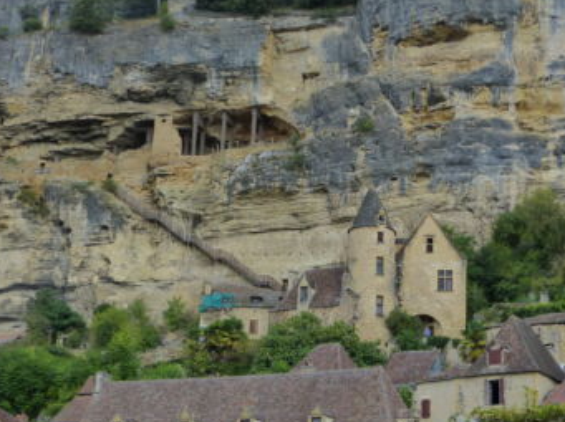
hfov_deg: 26.3
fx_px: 1207
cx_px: 313
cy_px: 190
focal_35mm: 74
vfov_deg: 19.9
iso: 200
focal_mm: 11.4
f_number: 2.8
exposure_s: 1/500
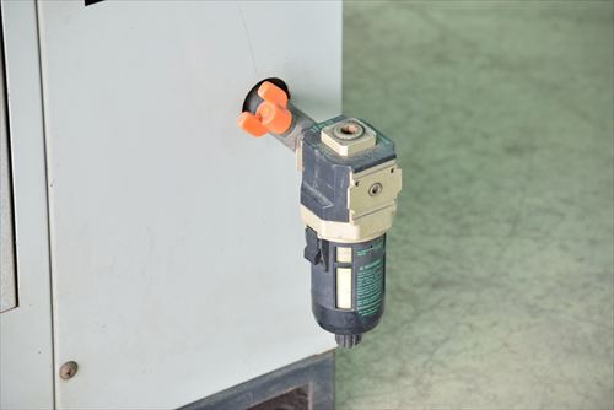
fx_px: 2816
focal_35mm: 165
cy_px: 205
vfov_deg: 8.3
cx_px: 307
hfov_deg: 12.4
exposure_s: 1/160
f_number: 6.3
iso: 1250
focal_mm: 110
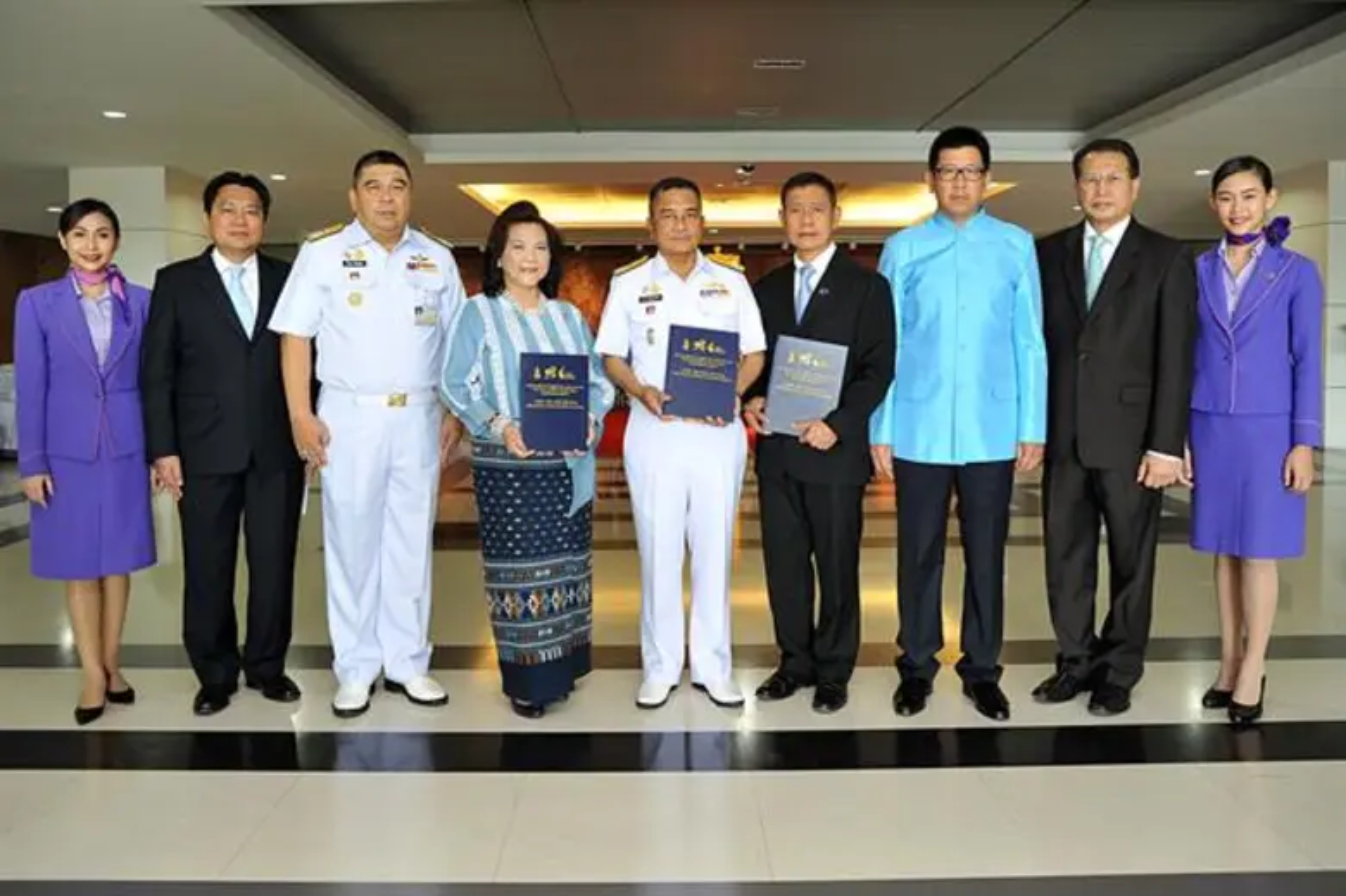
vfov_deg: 53.1
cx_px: 673
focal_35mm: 24
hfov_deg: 73.8
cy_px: 448
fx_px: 897
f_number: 4
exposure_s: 1/60
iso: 800
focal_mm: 24
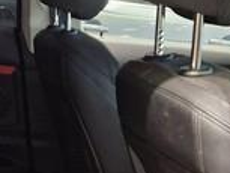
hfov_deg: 19.1
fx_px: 638
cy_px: 232
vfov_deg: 14.7
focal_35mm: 96
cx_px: -60
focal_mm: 5.4
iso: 400
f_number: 1.8
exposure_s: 1/100
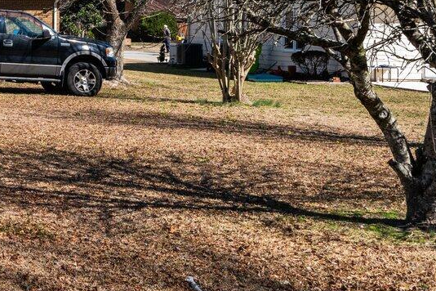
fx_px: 1114
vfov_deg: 14.7
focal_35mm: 92
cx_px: -208
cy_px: 15
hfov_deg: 19.5
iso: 400
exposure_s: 1/400
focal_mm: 24
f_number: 9
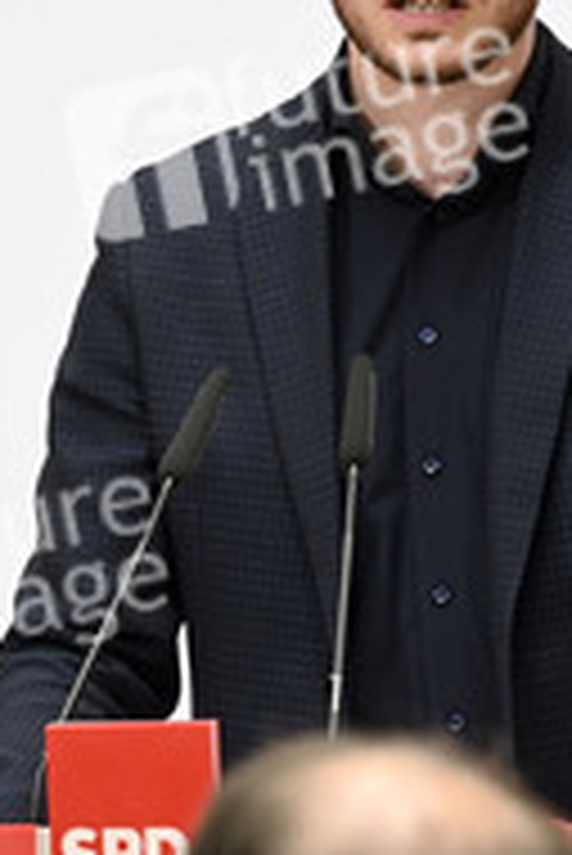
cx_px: 428
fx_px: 9991
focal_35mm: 420
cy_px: 360
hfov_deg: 3.3
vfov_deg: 4.9
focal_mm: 200
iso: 1600
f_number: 7.1
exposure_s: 1/400
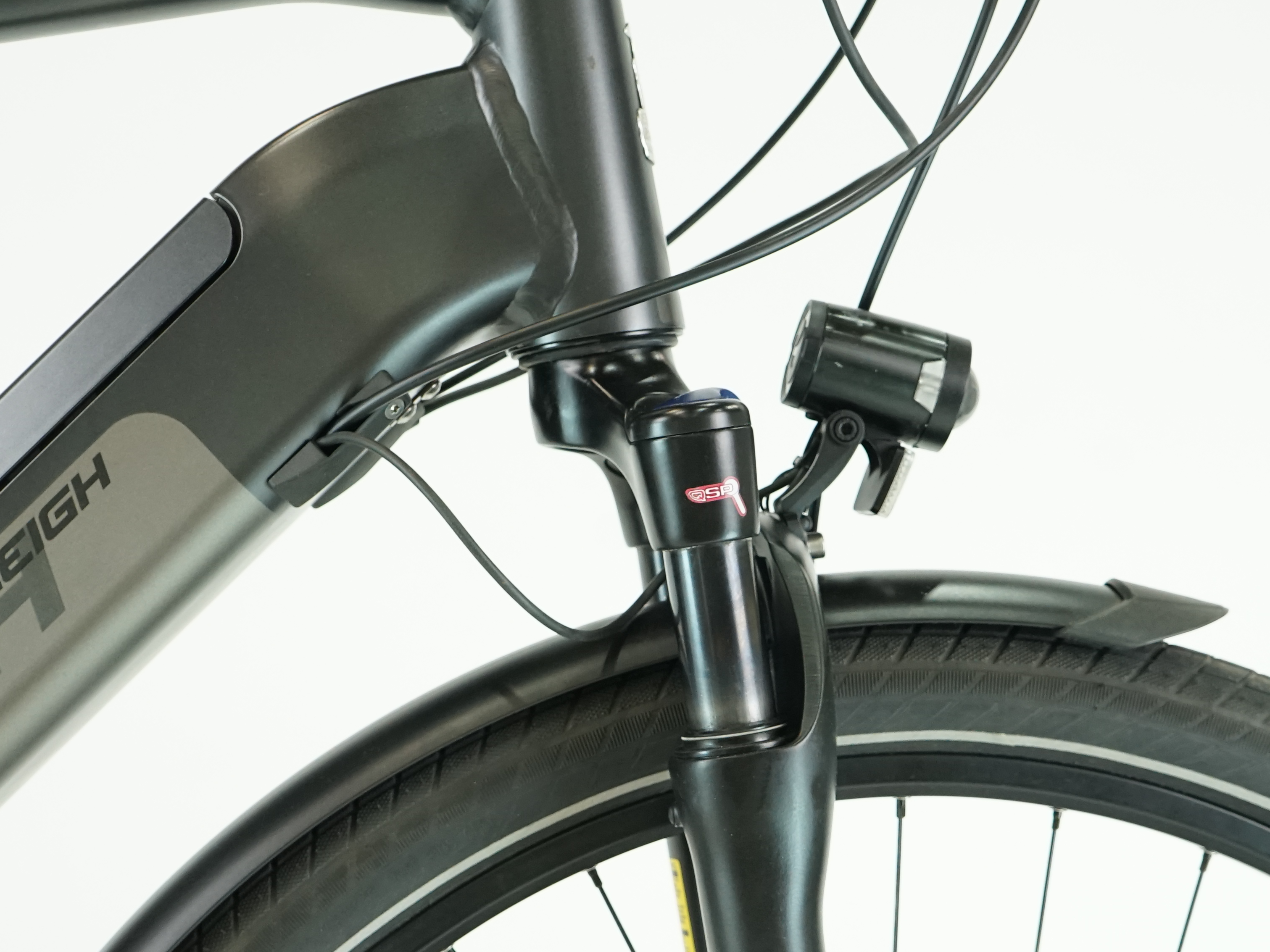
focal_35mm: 63
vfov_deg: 23.0
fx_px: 2311
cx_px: 717
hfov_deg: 30.7
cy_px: 736
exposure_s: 1/200
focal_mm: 33
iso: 2000
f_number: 5
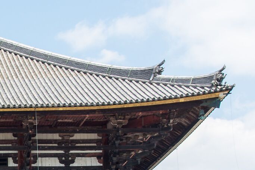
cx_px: -84
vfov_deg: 10.0
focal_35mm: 134
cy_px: 216
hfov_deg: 14.6
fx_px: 949
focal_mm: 38
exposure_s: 1/30
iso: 64
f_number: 16
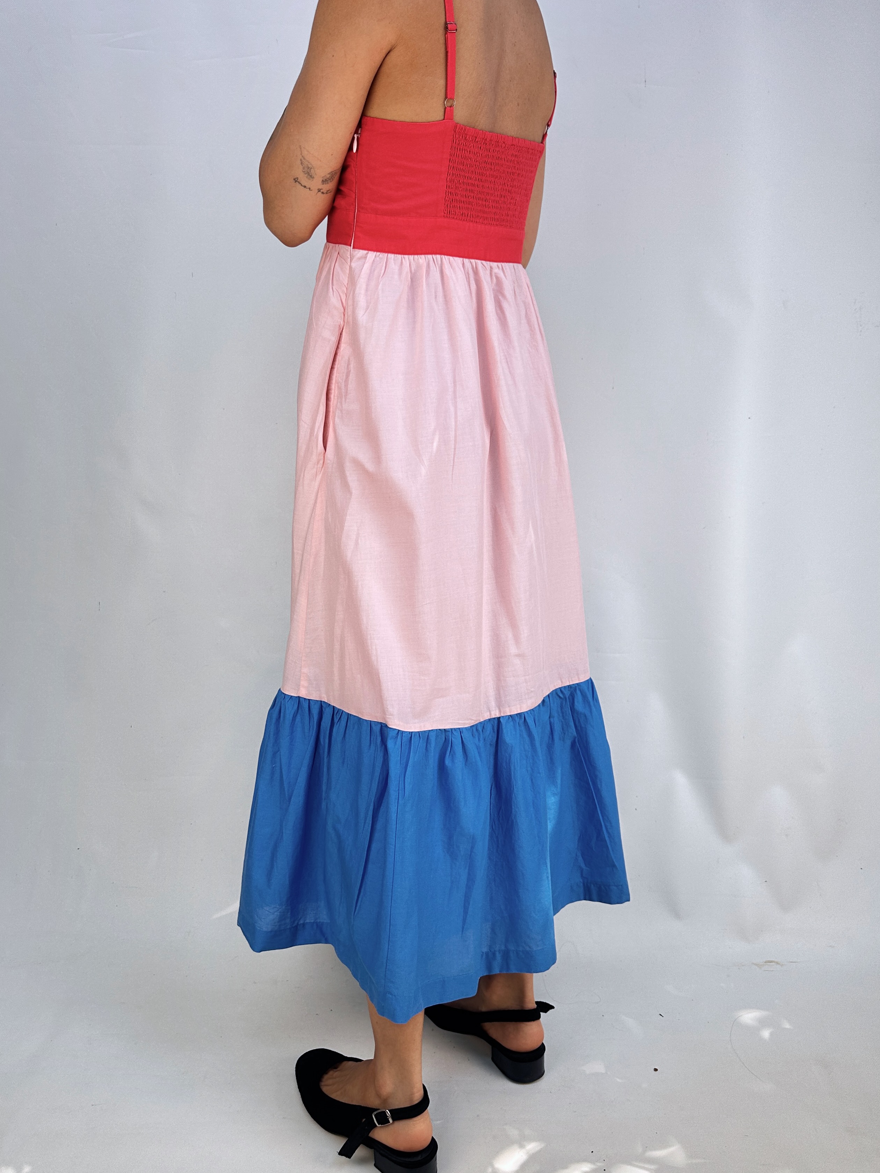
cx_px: 450
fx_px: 915
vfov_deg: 65.3
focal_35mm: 27
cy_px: 571
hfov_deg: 51.4
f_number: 1.78
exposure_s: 1/380
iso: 80
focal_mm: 6.86
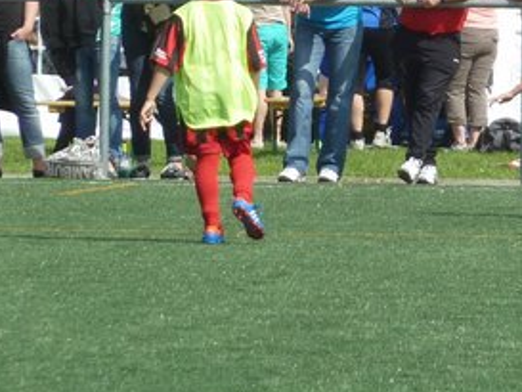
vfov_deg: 1.9
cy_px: 60
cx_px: 382
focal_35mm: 768
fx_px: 11586
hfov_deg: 2.6
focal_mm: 49.2
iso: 160
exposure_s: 1/800
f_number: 4.9
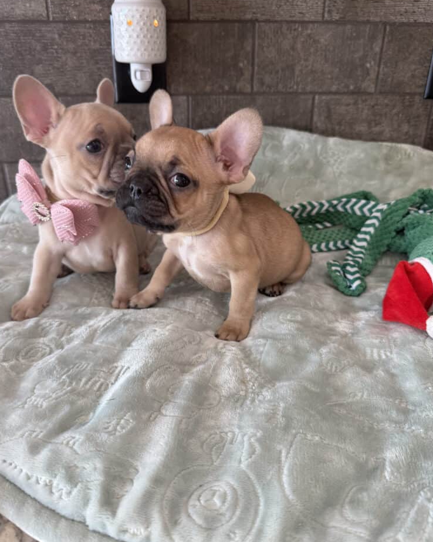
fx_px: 417
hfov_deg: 54.9
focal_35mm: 26
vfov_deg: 66.0
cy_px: 264
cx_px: 211
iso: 100
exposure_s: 1/120
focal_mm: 6.76
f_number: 1.78
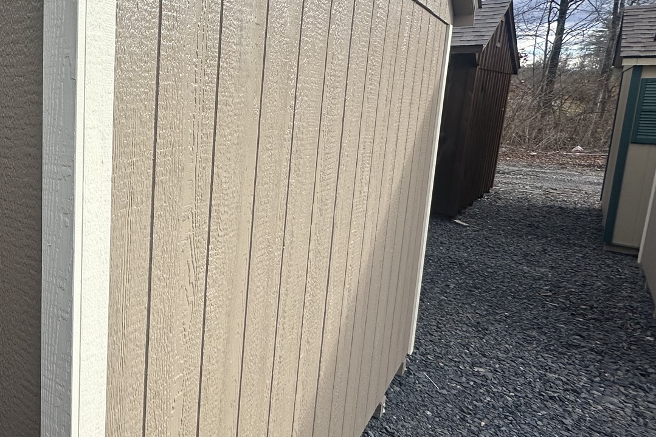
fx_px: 492
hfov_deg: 56.9
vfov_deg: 47.4
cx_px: 53
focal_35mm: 27
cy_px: 157
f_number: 2.2
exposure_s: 1/785
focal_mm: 2.22
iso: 40
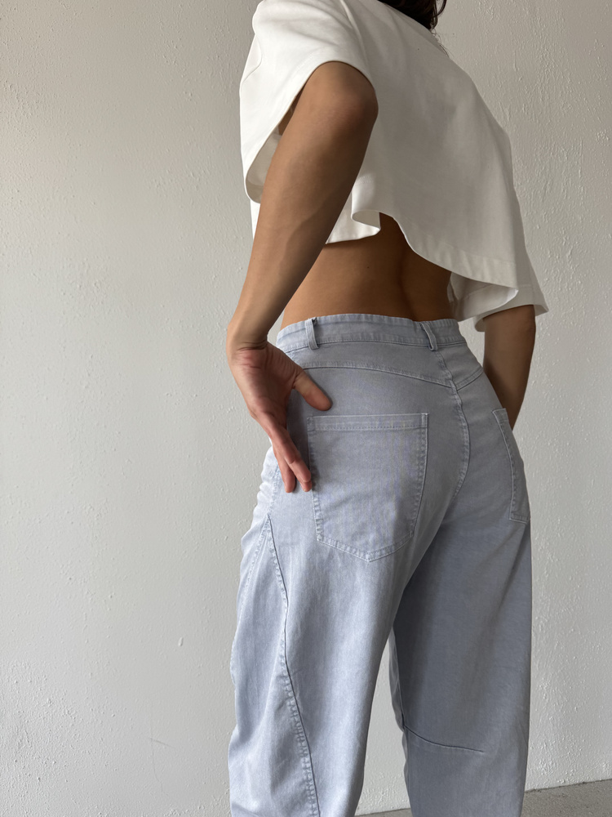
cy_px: 408
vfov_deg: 71.6
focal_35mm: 24
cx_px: 306
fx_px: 566
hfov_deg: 56.8
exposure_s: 1/146
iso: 64
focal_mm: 6.76
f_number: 1.78
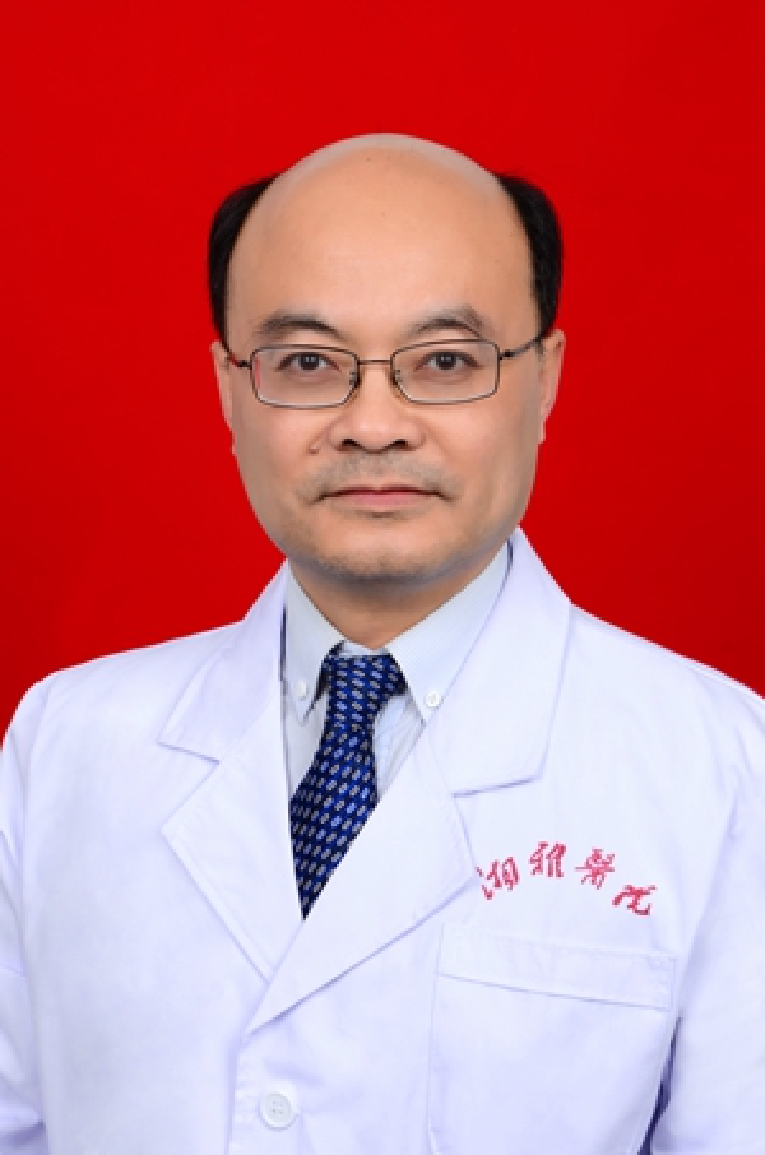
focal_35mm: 78
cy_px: 578
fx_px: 2498
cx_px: 382
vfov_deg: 26.0
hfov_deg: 17.4
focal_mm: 52
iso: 100
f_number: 11
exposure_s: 1/60
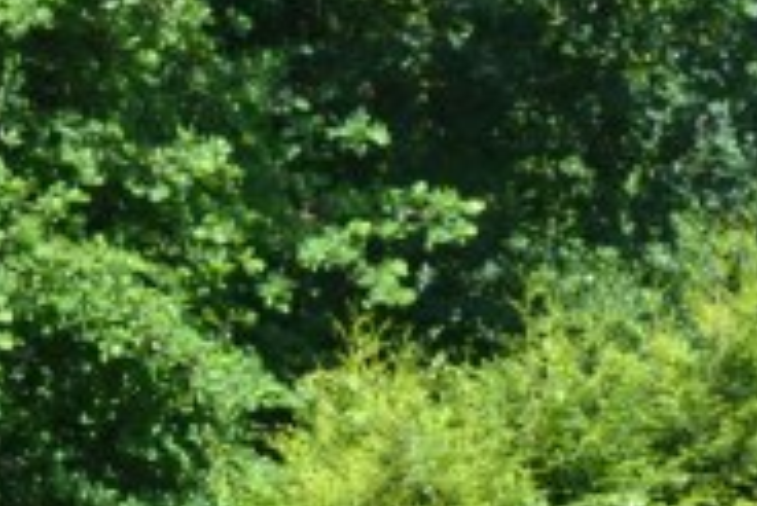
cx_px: 926
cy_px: 1224
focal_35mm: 391
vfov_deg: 3.5
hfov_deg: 5.2
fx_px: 8228
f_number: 5.6
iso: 100
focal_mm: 48
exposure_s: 1/125
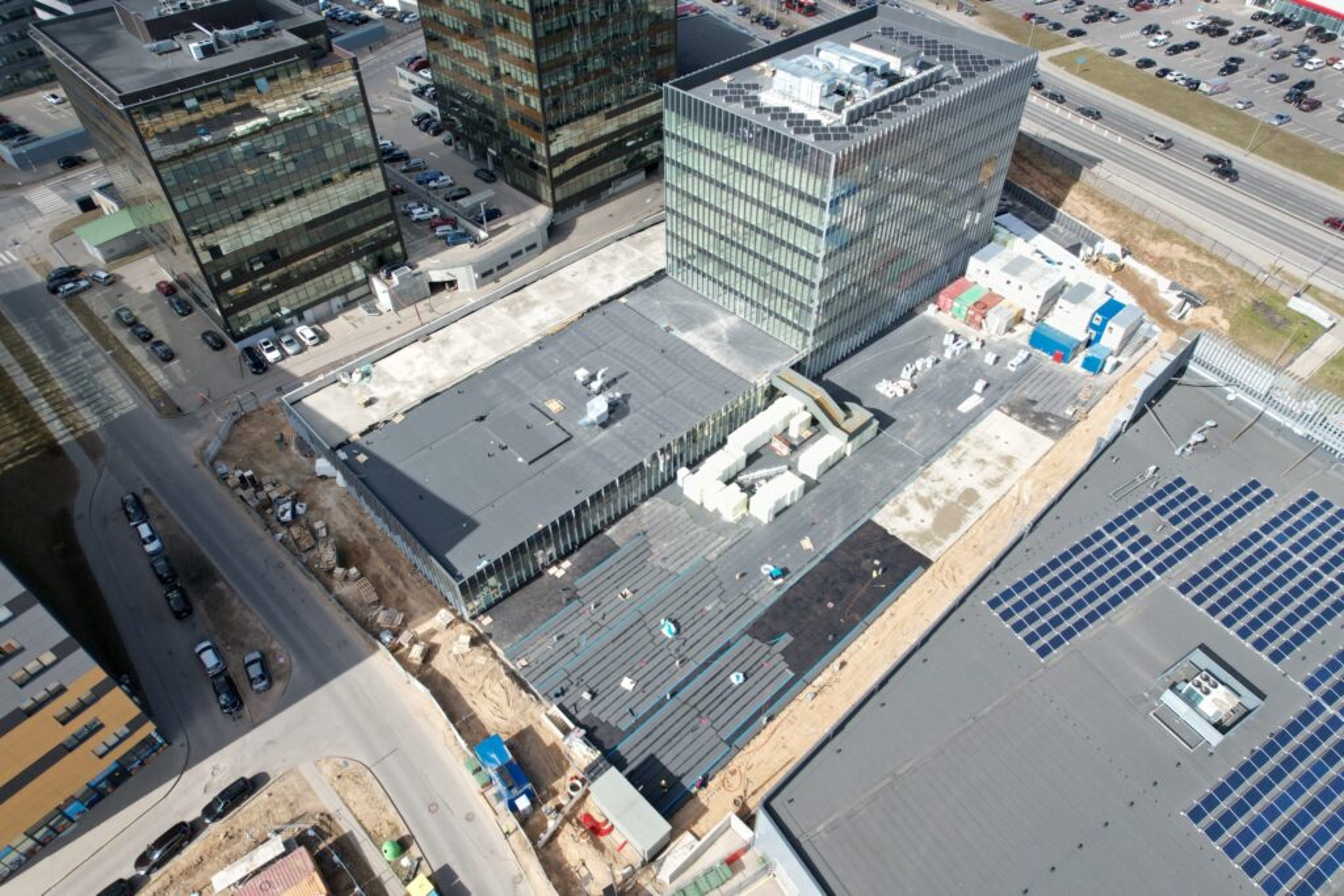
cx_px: 672
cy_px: 448
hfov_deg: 78.6
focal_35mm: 22
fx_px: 821
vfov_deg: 57.2
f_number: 2.8
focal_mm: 8.38
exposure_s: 1/1500
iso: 100
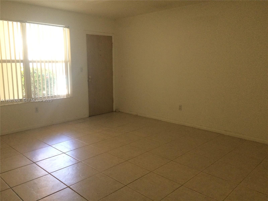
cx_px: 134
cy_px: 100
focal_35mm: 29
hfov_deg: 61.7
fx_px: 225
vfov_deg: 48.2
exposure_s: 1/30
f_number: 2.2
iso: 160
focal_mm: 4.15
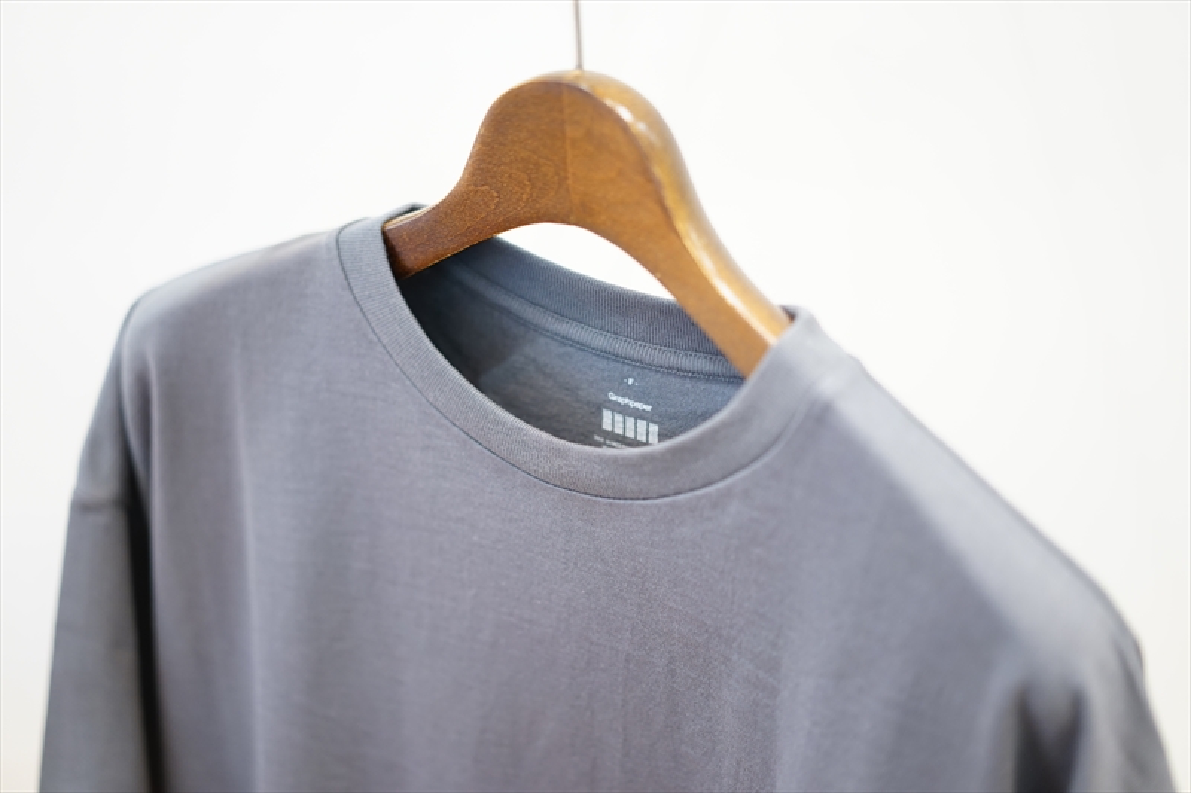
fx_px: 1819
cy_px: 396
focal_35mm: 55
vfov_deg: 24.6
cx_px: 596
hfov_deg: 36.3
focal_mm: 55
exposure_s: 1/60
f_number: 1.8
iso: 500
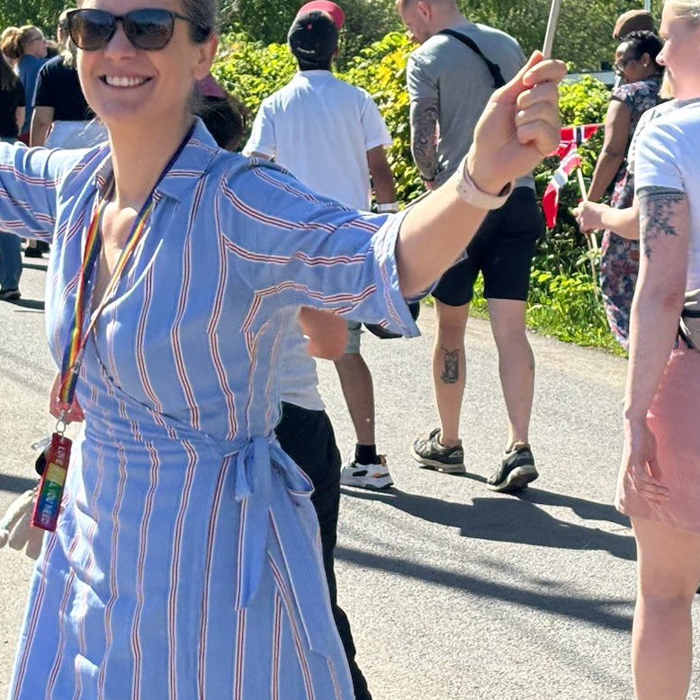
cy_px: 451
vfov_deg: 14.4
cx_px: 324
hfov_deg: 14.4
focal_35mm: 121
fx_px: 2768
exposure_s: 1/1592
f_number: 1.6
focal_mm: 5.96
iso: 32
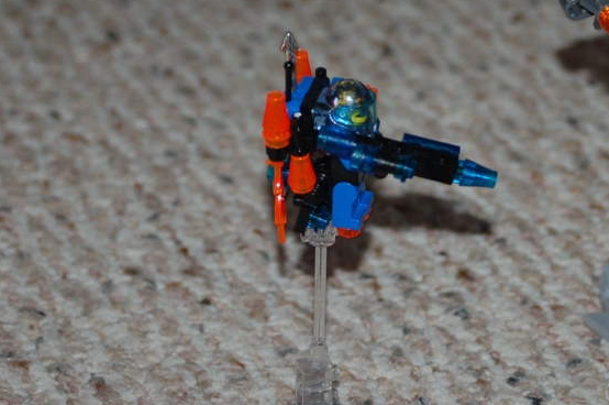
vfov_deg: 8.0
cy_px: 167
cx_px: 383
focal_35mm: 171
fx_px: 2889
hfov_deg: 12.0
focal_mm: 80
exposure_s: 1/60
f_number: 5.6
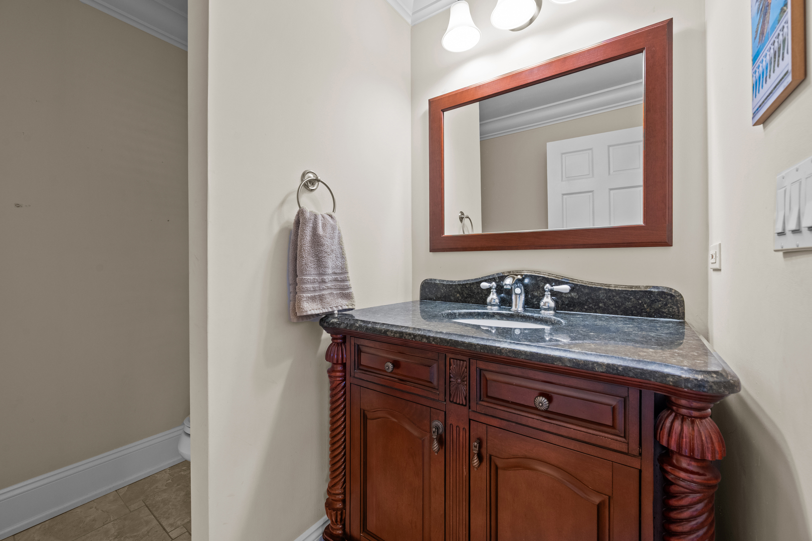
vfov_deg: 81.2
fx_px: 316
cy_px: 270
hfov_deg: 104.3
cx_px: 406
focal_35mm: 14
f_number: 8
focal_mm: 14
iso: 400
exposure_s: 1/1.67
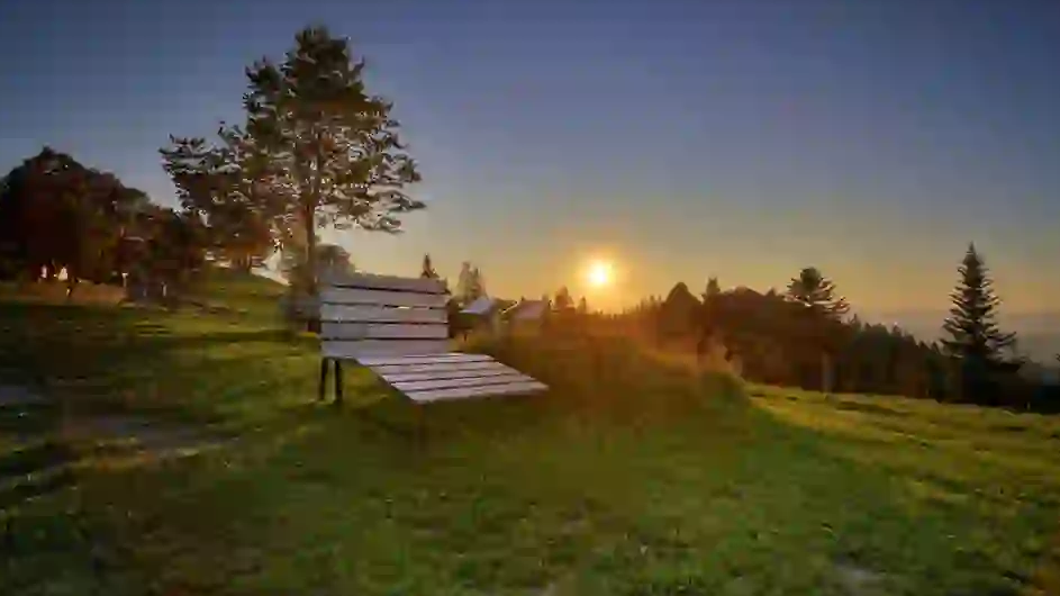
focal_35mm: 20
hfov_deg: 86.6
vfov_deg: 55.8
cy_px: 288
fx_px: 562
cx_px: 526
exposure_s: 1/20
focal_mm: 18
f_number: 13
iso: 200
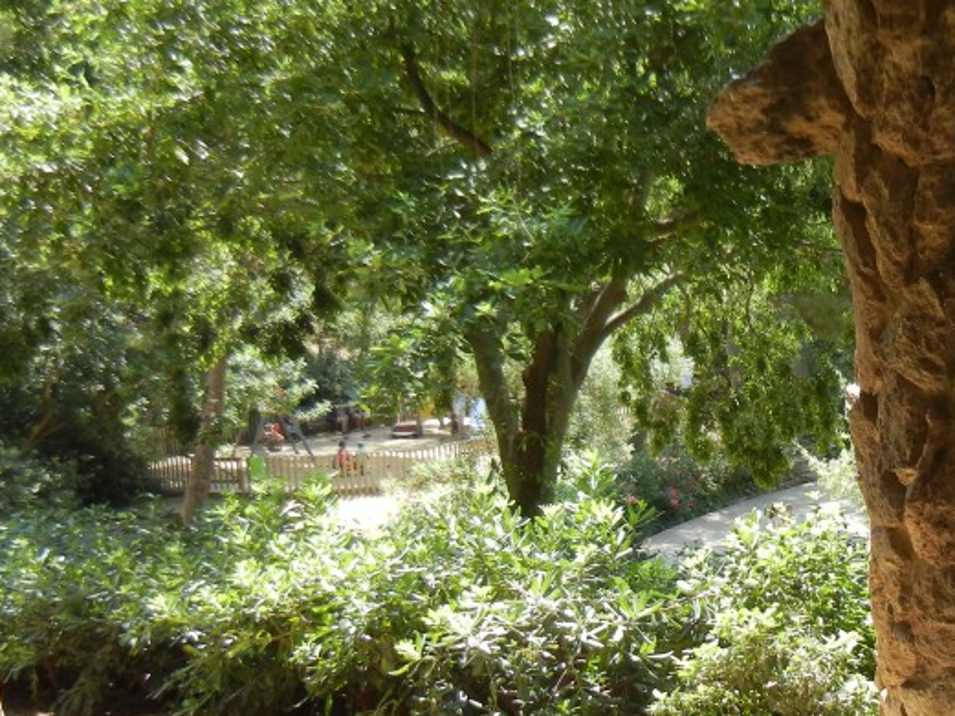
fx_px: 1628
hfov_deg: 31.3
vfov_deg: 24.8
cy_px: 434
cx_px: 847
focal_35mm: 59
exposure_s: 1/200
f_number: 3.5
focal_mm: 5.4
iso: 160
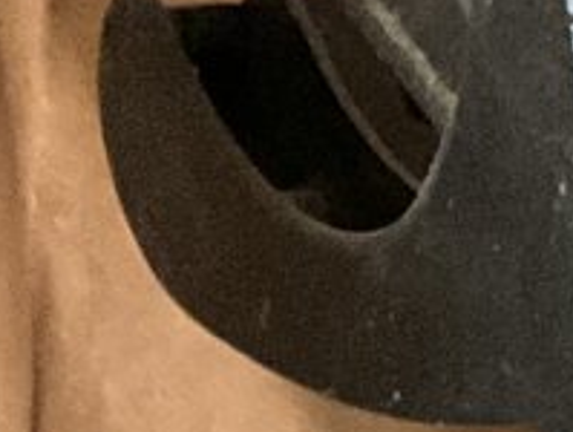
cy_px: 1004
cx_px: 1795
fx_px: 3648
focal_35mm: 220
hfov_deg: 7.7
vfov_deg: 6.5
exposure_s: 1/24
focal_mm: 3
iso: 500
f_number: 1.8
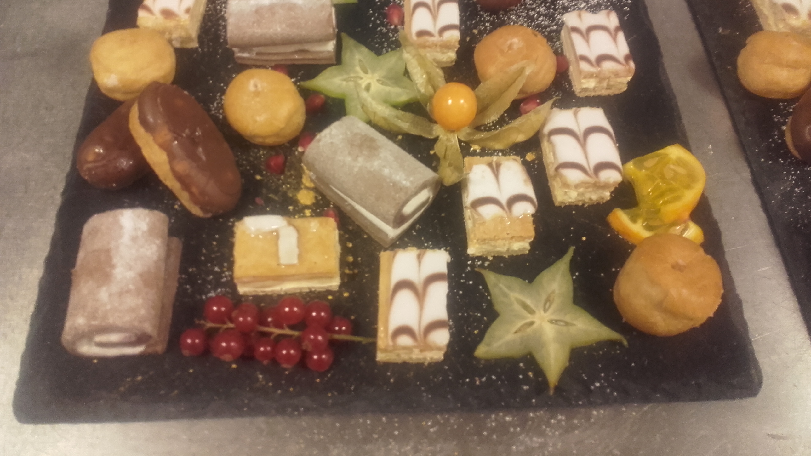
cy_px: 161
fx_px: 731
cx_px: 407
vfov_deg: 34.4
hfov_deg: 58.0
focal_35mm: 34
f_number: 2.2
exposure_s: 1/17
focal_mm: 3.31
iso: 170
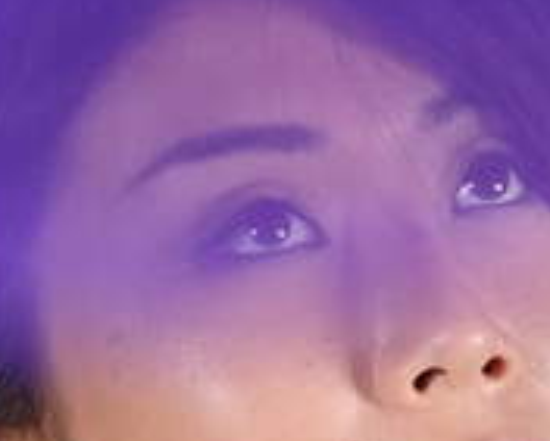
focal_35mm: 724
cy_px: 901
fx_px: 11792
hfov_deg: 2.7
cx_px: 38
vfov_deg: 2.1
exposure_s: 1/30
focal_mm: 56
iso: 200
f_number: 6.4
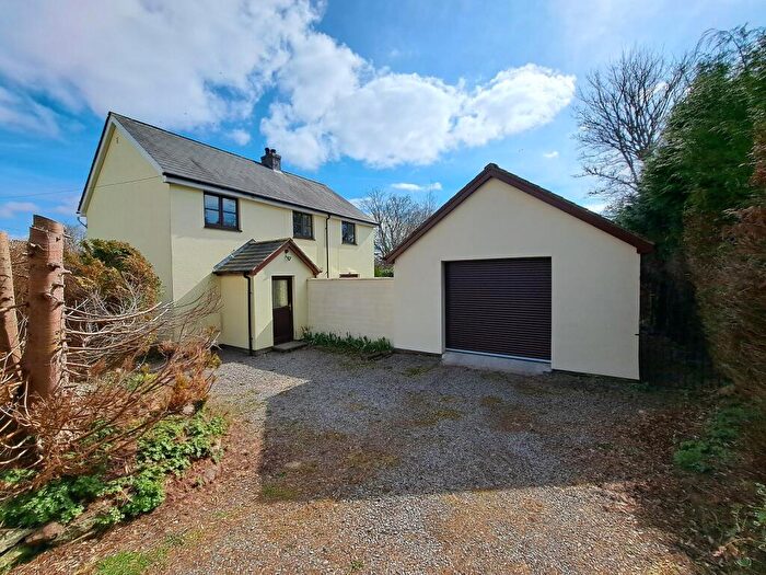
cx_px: 383
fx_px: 288
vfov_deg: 89.9
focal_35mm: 13
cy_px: 288
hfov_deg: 106.2
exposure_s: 1/2703
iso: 50
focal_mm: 1.74
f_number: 2.2
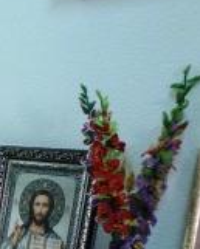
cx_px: -76
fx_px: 480
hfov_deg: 20.9
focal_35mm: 65
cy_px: 237
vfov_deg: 27.8
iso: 400
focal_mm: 4.3
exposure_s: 1/20
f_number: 3.3
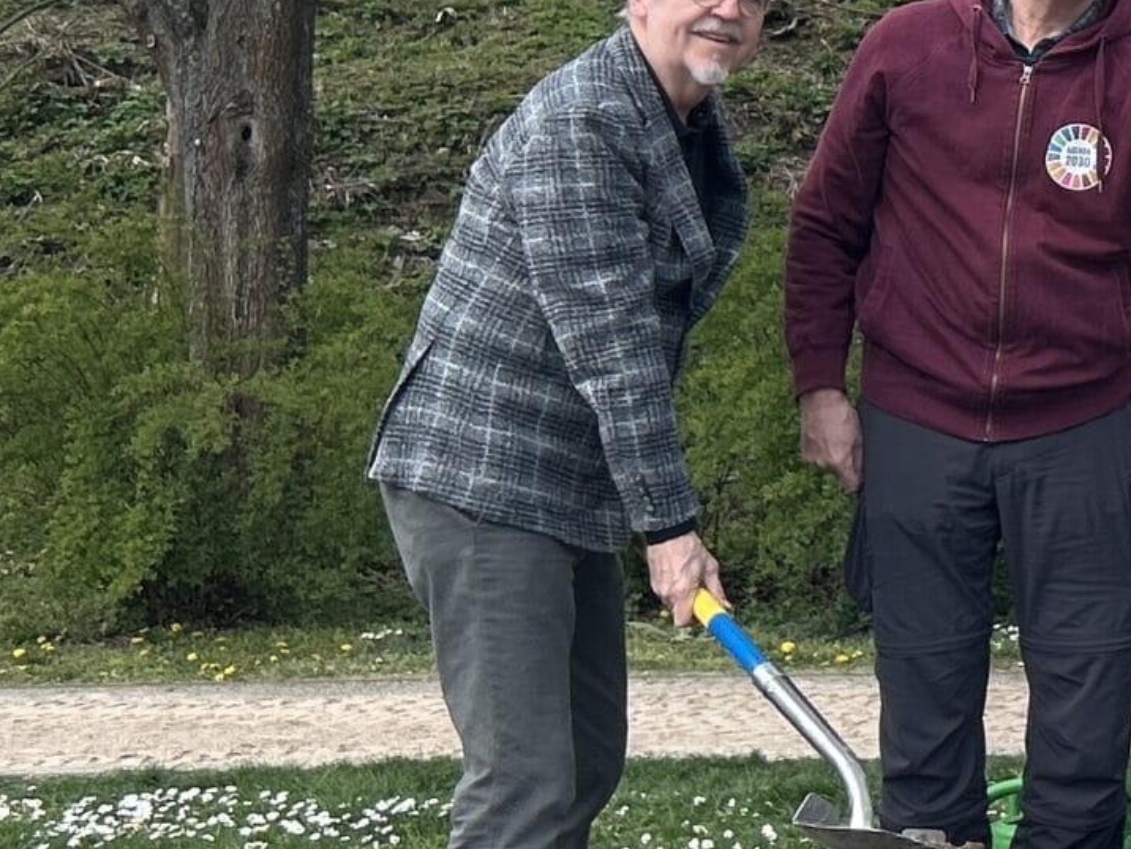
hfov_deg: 15.8
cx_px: 1924
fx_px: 3561
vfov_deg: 13.5
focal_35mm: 109
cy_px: 150
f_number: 1.5
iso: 50
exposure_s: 1/1377
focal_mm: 5.7
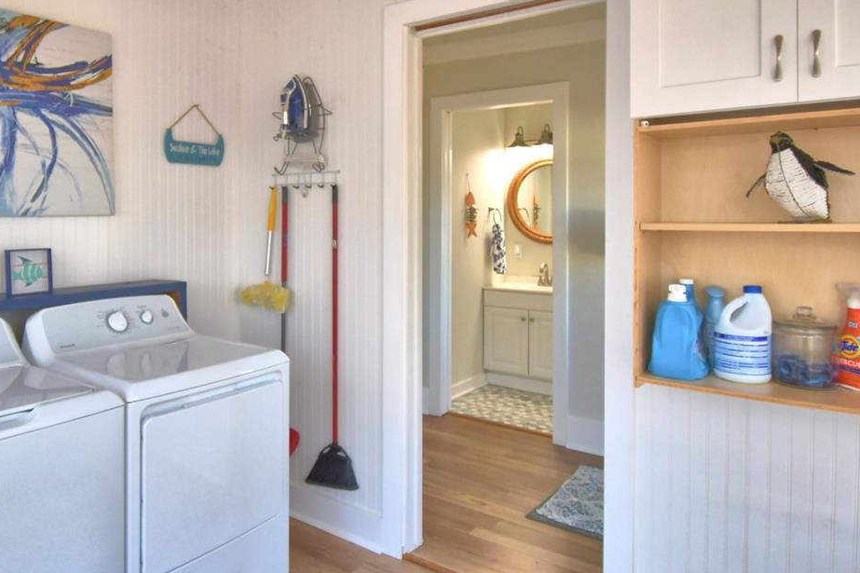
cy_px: 227
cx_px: 324
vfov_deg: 49.2
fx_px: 621
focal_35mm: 26
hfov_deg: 68.4
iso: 400
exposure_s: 1/125
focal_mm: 10
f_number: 4.5
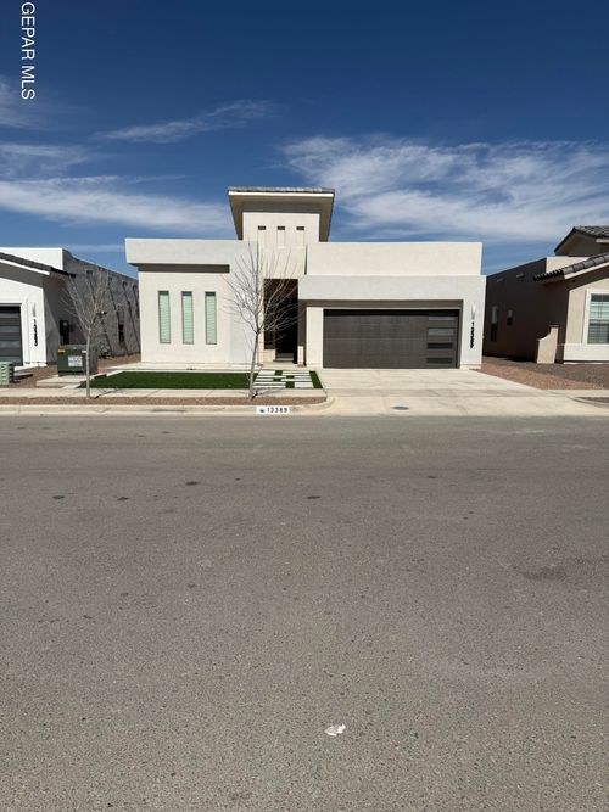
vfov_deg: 71.6
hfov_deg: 56.8
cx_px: 304
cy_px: 406
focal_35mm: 24
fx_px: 563
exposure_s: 1/14286
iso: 80
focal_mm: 6.76
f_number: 1.78
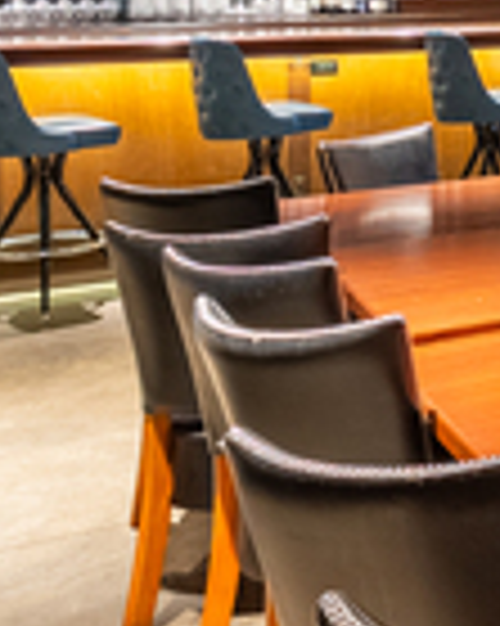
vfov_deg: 26.0
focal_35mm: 69
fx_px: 1278
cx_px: 1189
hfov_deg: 14.6
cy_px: -11
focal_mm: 17
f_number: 8
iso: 800
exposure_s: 1/4
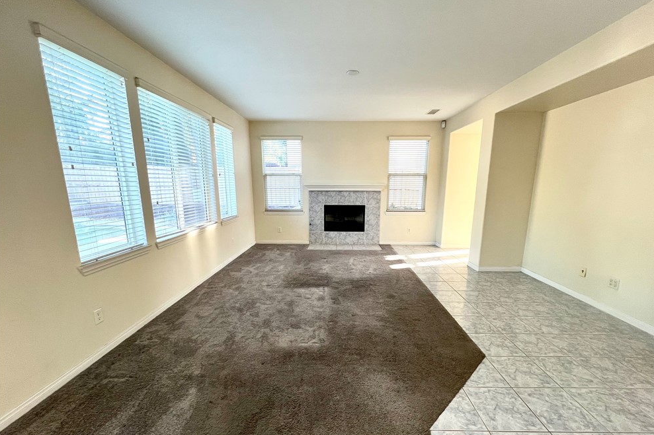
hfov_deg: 104.2
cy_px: 237
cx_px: 336
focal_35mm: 14
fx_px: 254
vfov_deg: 81.0
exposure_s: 1/120
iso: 200
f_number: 1.8
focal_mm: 1.57
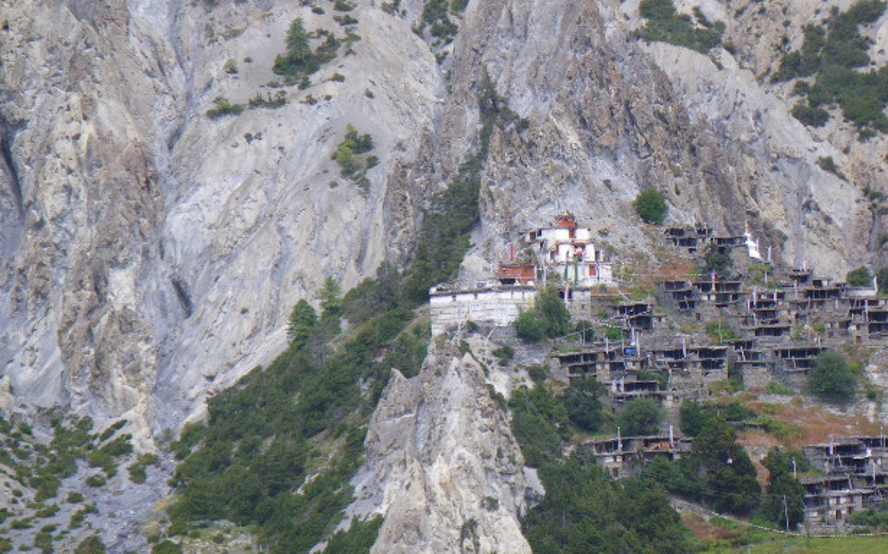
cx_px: 524
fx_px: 4669
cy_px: 258
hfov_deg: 10.9
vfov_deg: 6.8
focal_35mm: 193
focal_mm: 25
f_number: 5.5
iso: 125
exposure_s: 1/250
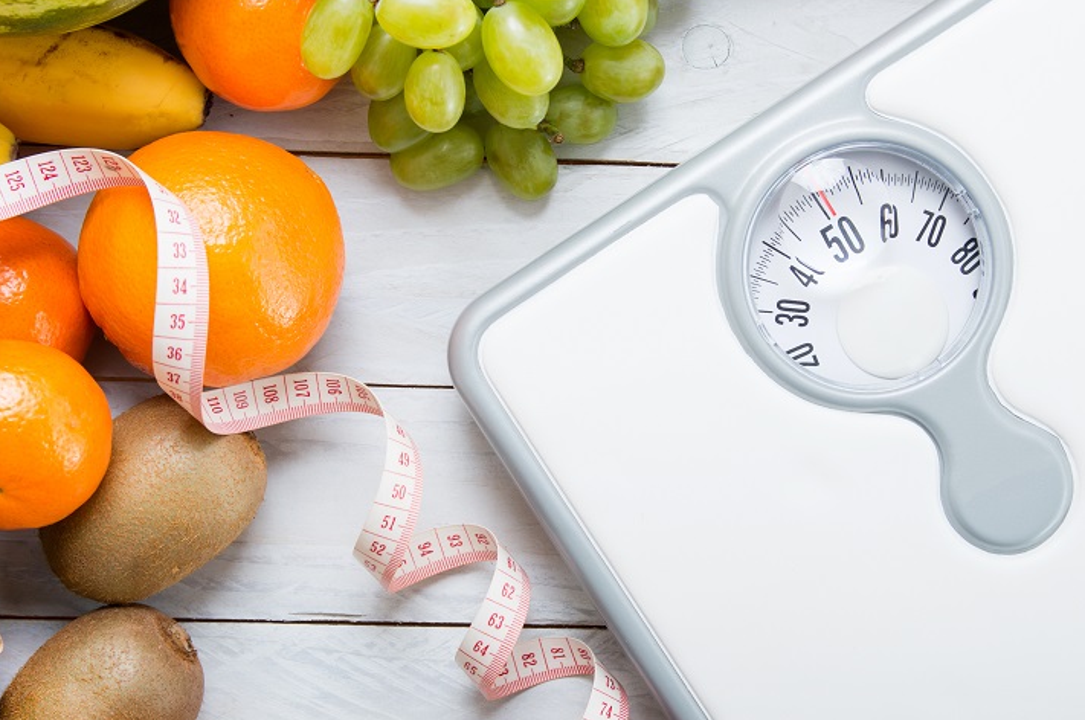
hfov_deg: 28.9
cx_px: 559
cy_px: 408
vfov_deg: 19.4
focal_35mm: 70
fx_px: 2107
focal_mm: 40
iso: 100
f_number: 6.3
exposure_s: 1/200
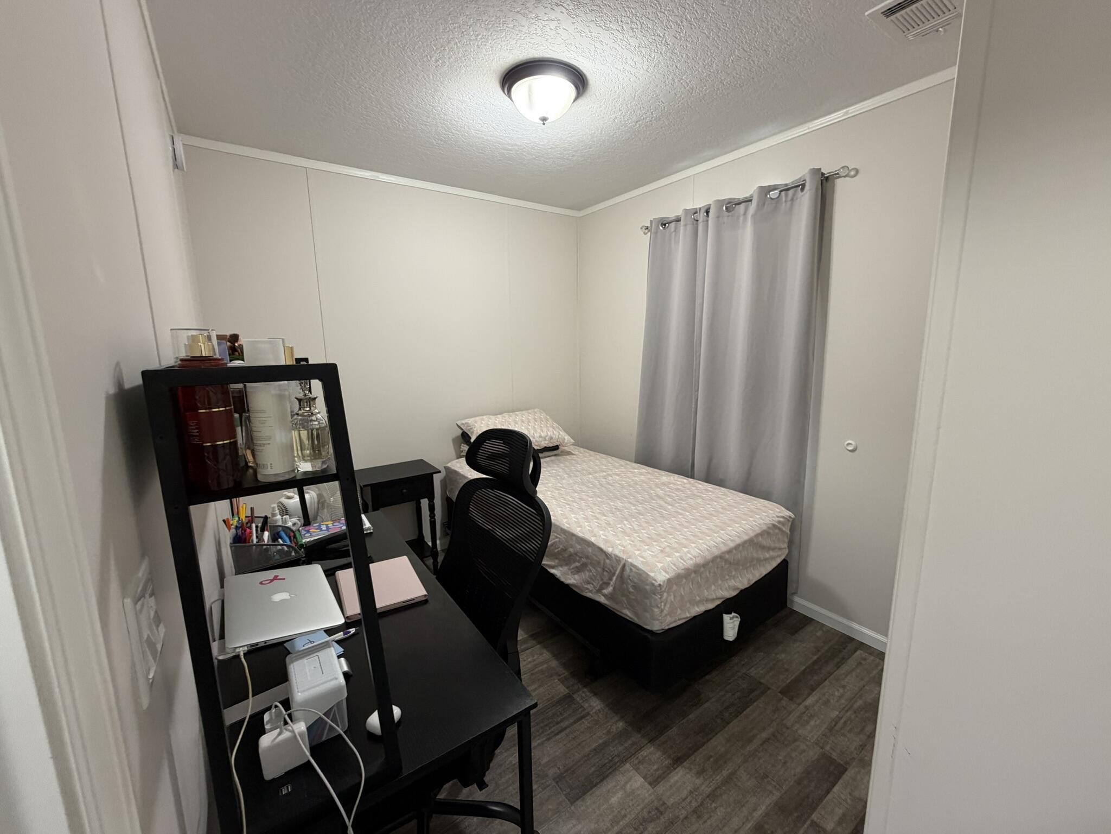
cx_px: 556
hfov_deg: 102.1
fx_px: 449
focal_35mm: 14
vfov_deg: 85.7
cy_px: 417
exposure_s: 1/60
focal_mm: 2.22
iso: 250
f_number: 2.2
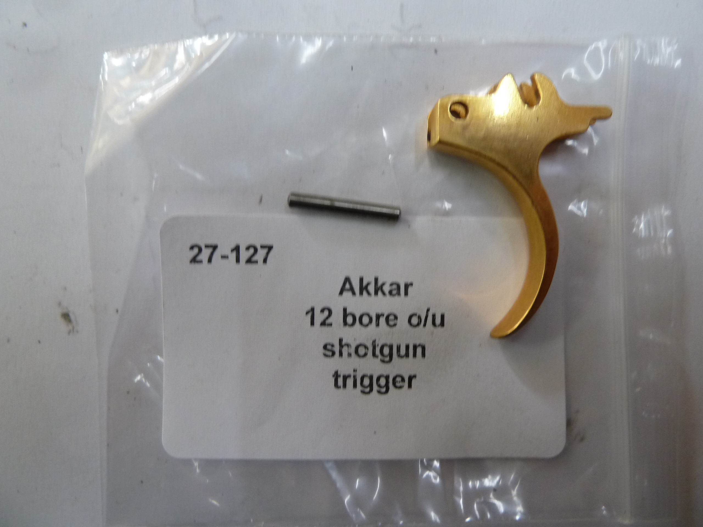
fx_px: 508
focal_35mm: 25
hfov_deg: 69.4
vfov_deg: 54.9
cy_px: 264
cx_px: 352
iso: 250
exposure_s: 1/30
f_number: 3.3
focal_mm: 4.1
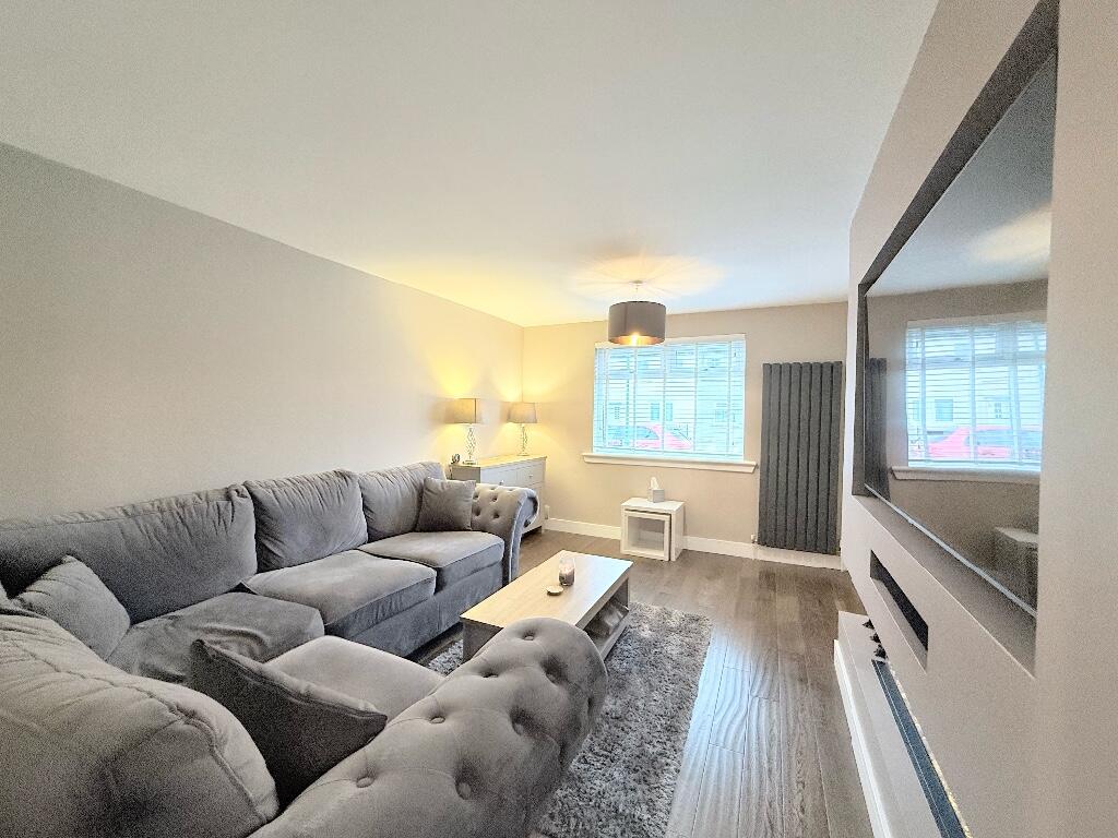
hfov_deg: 102.1
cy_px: 419
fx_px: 452
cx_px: 559
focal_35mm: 14
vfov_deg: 85.7
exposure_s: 1/50
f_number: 2.2
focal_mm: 2.22
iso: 200
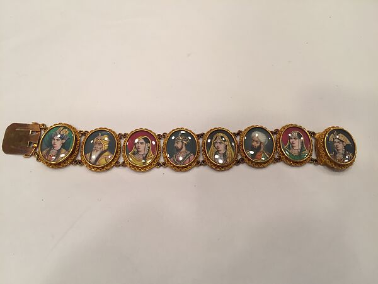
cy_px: 142
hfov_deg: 61.7
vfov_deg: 48.2
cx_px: 189
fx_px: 317
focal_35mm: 29
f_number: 2.2
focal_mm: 4.15
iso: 32
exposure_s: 1/40
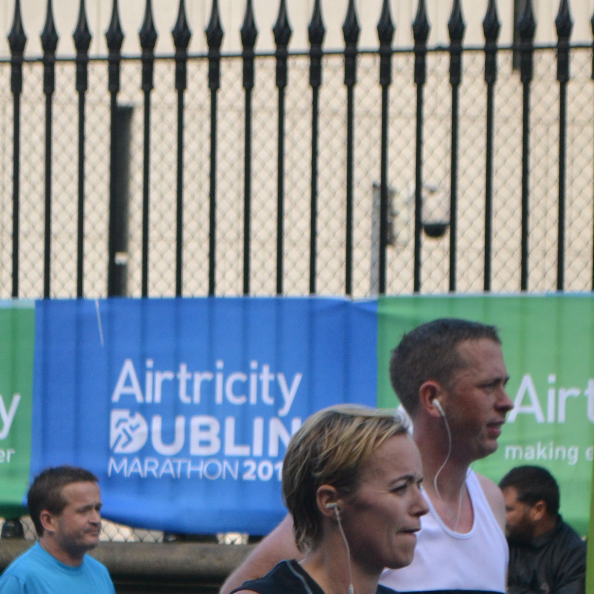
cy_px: 555
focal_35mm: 207
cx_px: 253
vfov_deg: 8.4
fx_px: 4024
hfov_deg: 8.4
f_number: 5.6
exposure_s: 1/500
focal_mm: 55
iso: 560
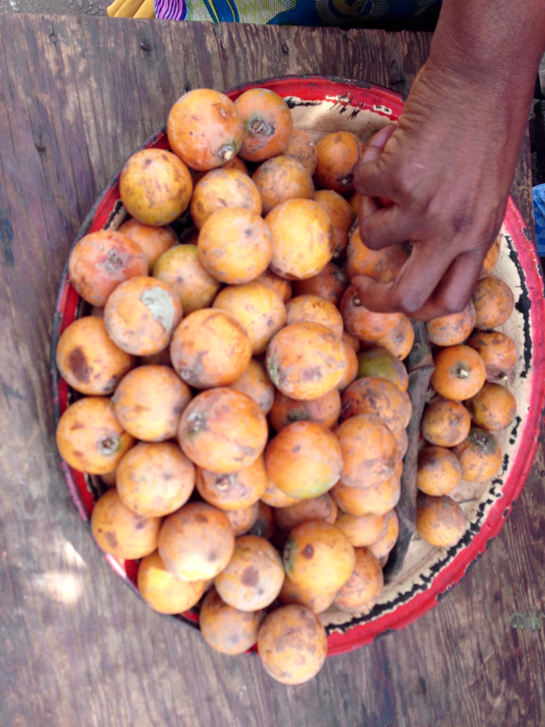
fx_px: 693
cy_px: 364
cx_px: 272
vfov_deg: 55.4
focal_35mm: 33
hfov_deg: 42.9
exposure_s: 1/298
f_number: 2.4
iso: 50
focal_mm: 4.12
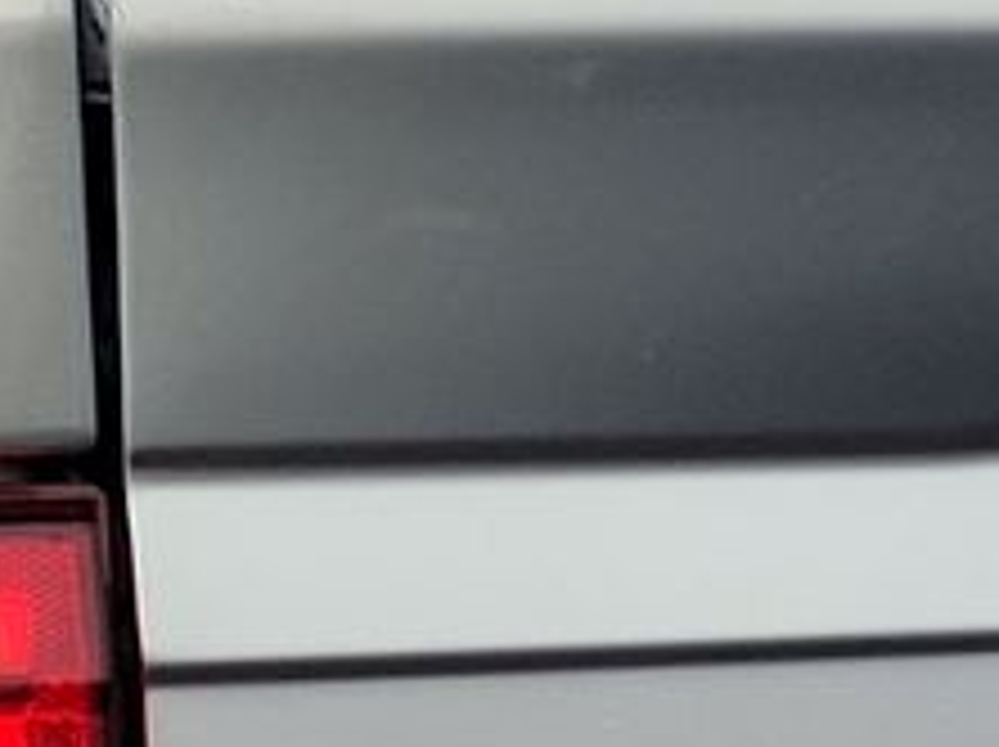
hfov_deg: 10.6
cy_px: 806
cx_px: 1935
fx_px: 4987
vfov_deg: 8.5
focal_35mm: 173
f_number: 1.8
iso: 72
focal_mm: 6.7
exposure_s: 1/119
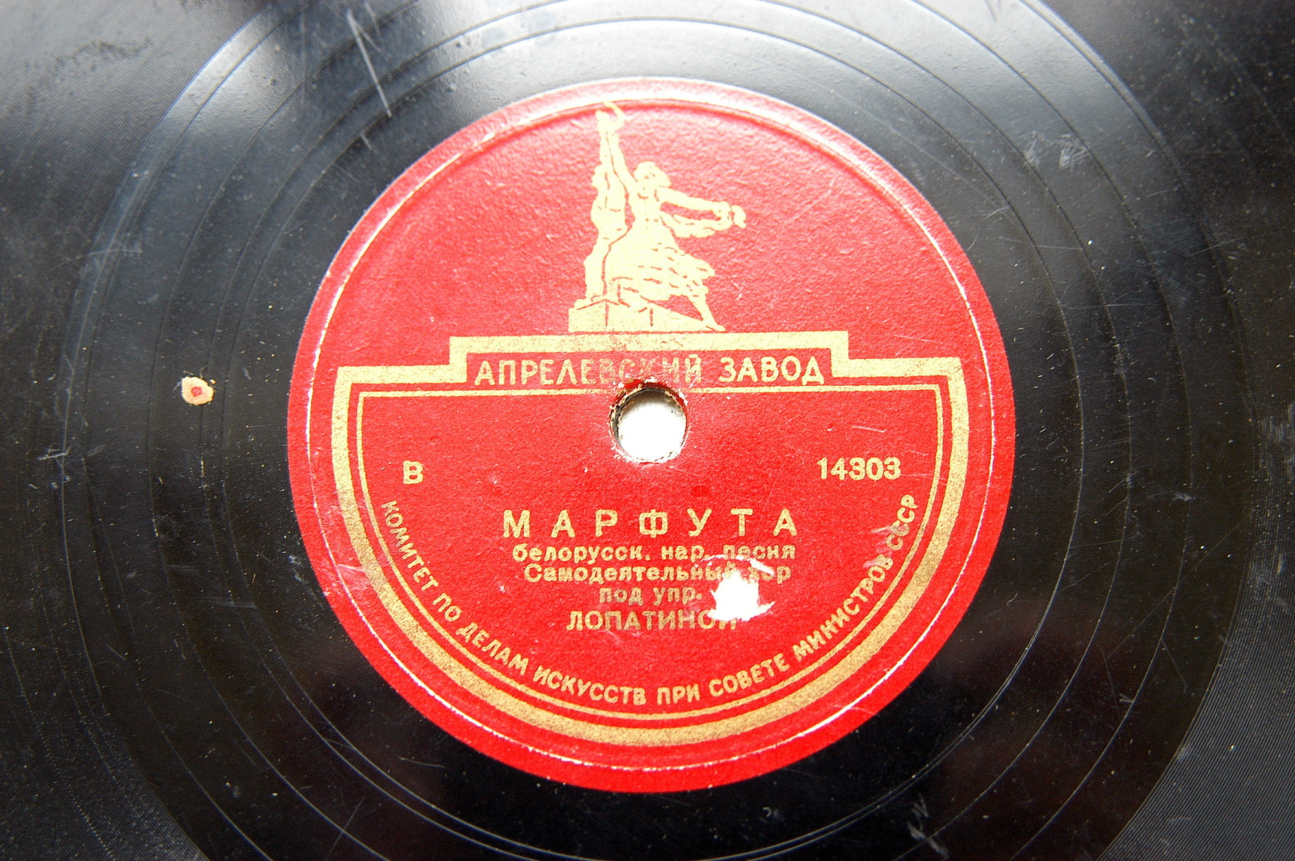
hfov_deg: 37.9
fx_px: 1887
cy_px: 430
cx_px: 648
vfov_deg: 25.7
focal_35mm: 52
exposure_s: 1/45
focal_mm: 35
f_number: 3.5
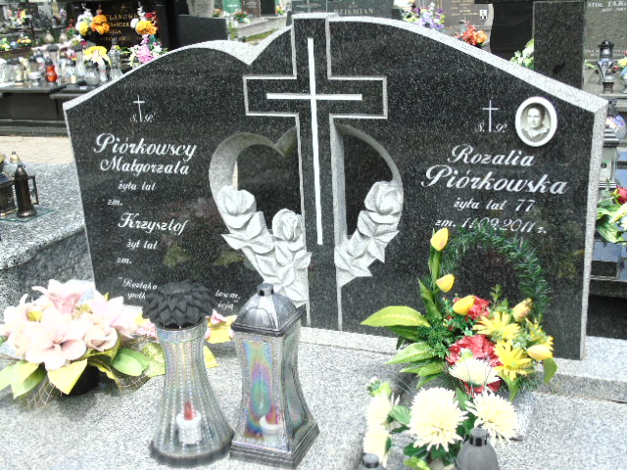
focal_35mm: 46
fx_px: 833
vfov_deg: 31.5
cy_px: 235
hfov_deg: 41.2
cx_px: 314
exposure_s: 1/400
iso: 80
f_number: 4.1
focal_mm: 8.2
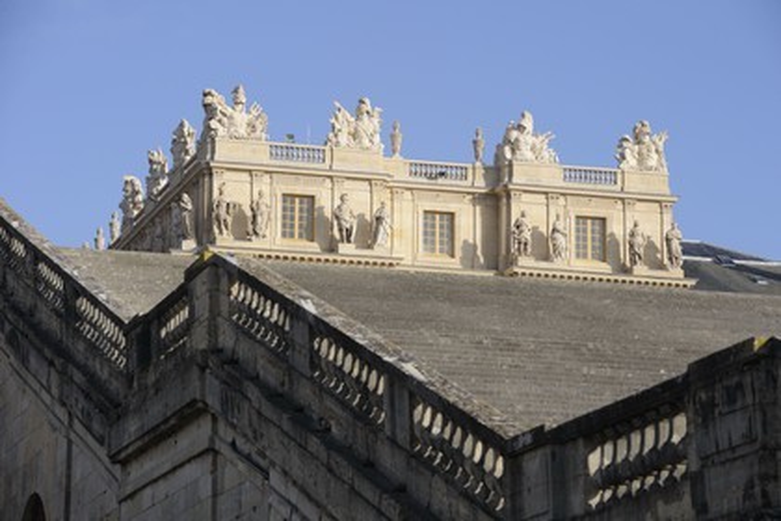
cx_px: 390
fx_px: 2929
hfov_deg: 15.2
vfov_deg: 10.2
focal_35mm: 135
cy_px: 260
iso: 200
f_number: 8
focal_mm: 135
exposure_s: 1/400
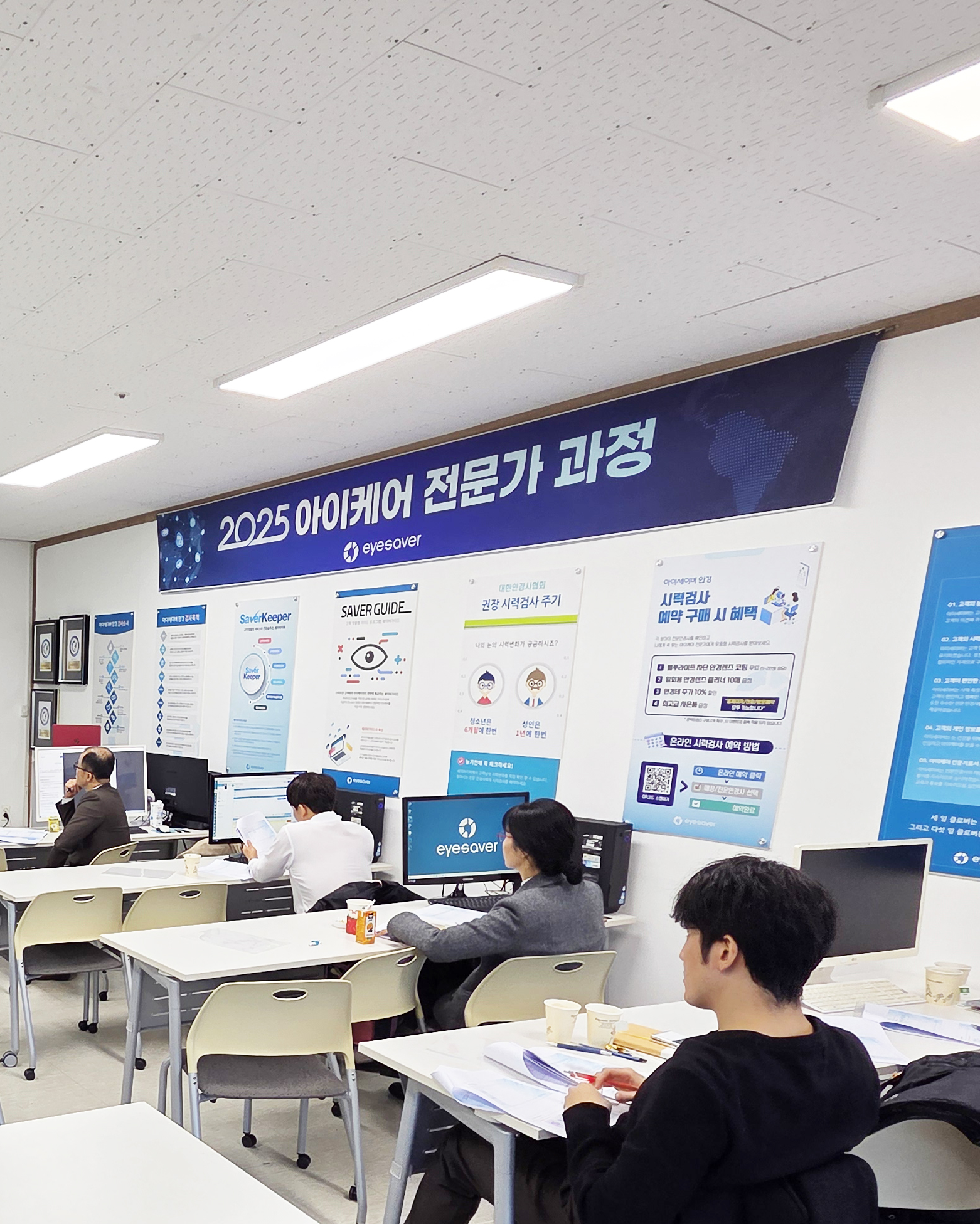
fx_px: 942
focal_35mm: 26
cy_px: 886
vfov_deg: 63.0
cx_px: -3
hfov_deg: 46.0
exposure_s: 1/60
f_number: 2.2
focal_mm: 2.2
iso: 64
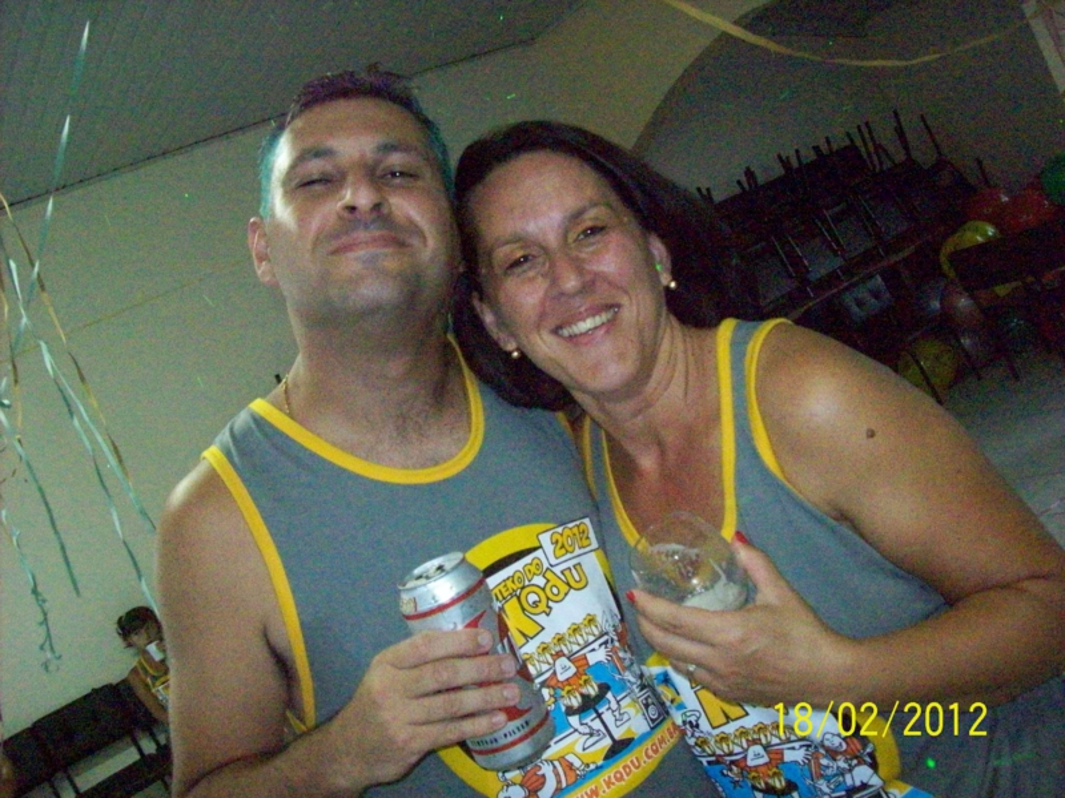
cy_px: 399
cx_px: 532
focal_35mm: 36
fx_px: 1108
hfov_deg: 51.4
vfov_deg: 39.7
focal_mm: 6
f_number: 2.7
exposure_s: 1/128
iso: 800
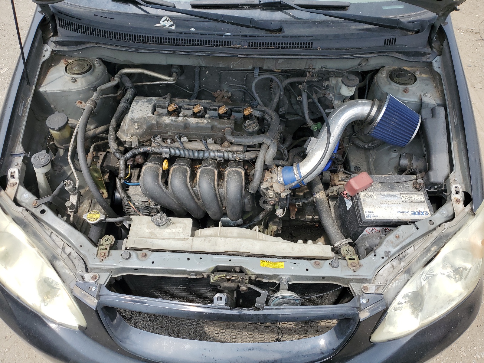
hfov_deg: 67.3
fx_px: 364
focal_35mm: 26
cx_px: 242
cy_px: 182
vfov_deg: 53.1
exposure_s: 1/2000
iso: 50
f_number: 1.5
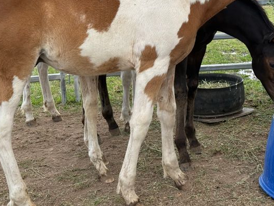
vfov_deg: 20.0
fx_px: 578
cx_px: 153
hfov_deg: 26.6
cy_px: 55
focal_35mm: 73
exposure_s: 1/1167
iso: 64
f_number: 1.78
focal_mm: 6.76
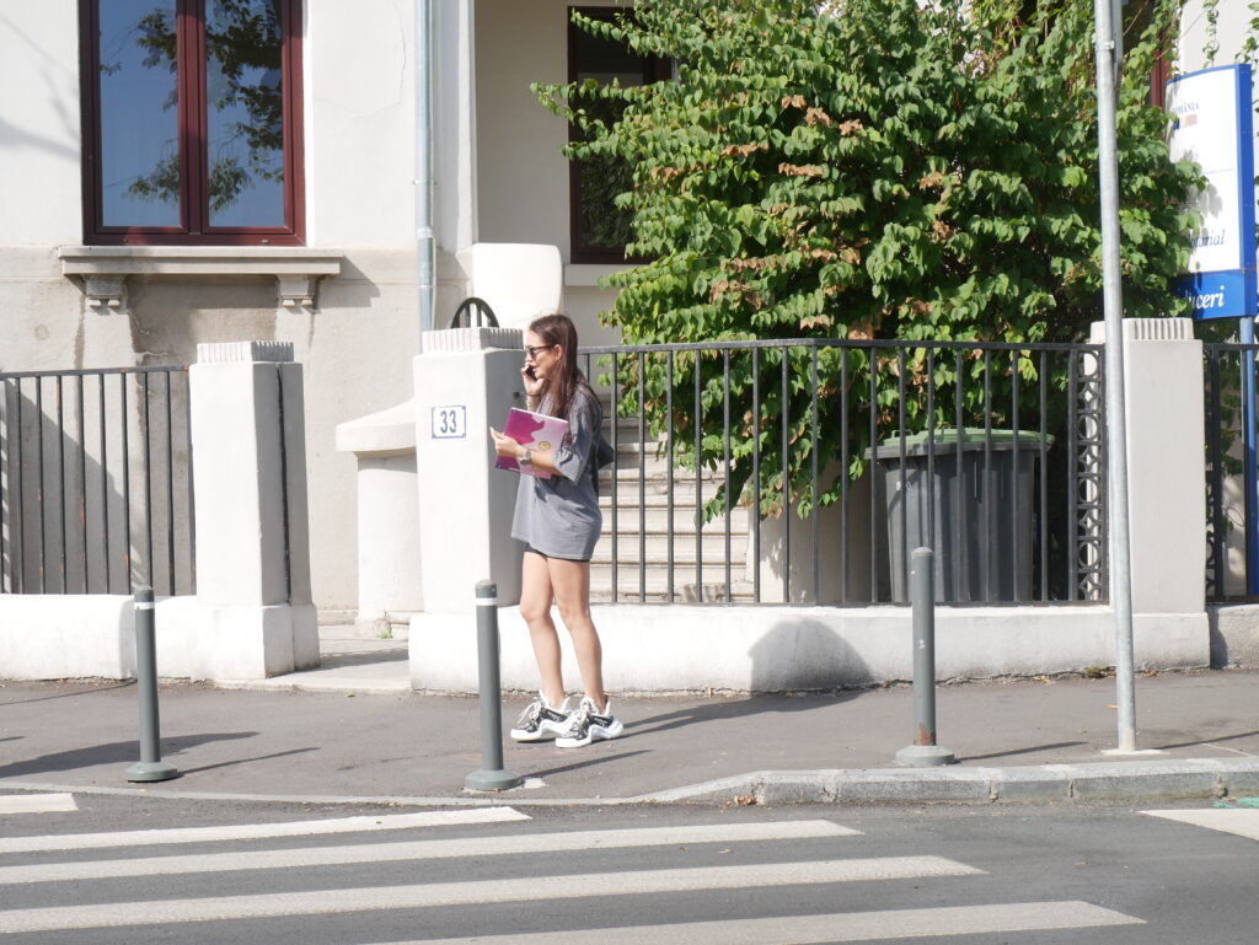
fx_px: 2838
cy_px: 472
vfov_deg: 18.9
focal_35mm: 78
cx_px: 630
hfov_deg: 25.0
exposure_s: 1/320
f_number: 7.1
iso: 200
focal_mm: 39
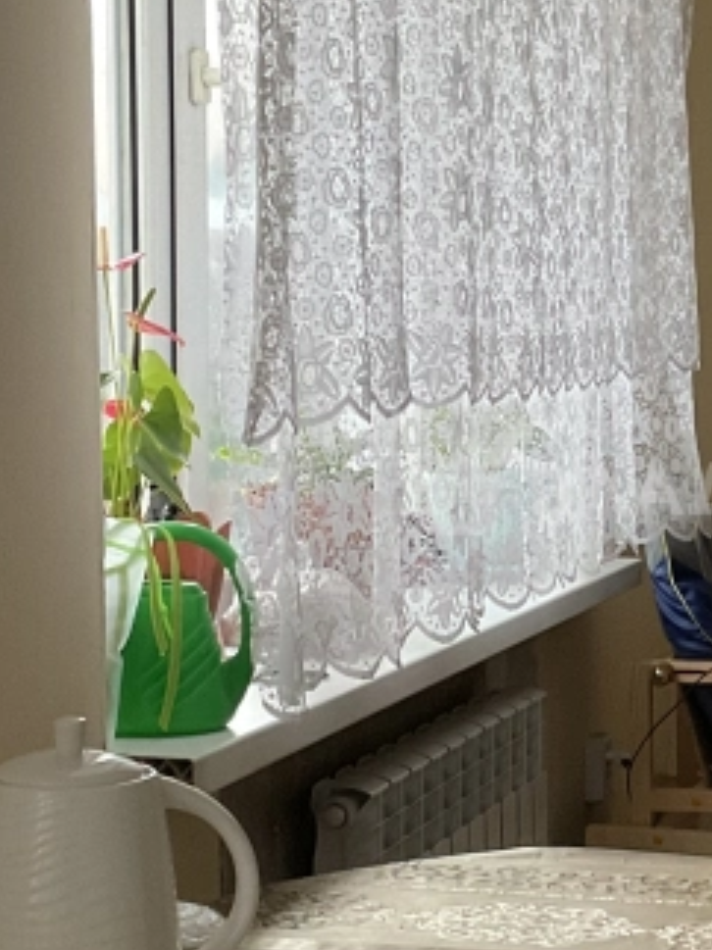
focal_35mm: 97
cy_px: 488
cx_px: 636
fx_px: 2662
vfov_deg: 20.2
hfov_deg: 15.1
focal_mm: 3
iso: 125
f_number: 1.8
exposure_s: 1/60
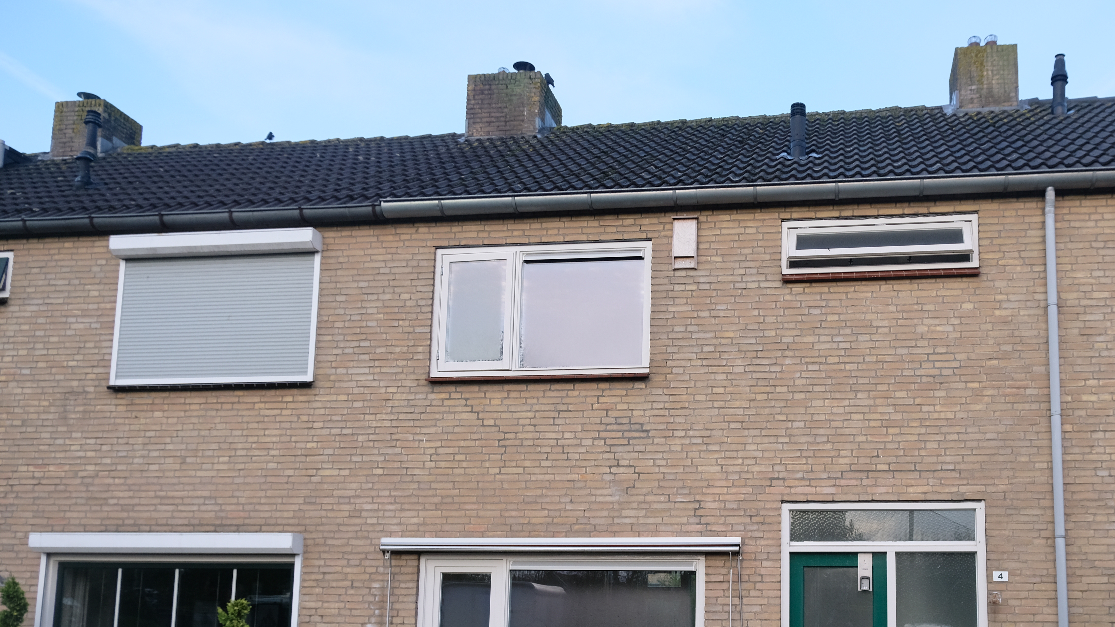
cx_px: 720
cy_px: 508
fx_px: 976
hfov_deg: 58.5
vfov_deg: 34.5
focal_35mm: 33
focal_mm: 15.2
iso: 400
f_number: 4
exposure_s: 1/80
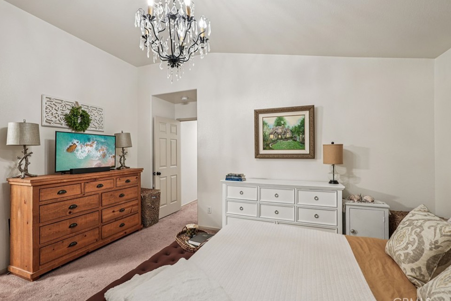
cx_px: 218
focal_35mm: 17
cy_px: 149
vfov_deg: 70.5
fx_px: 213
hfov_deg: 93.2
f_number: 8
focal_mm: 16
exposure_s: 1/3.33
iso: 400
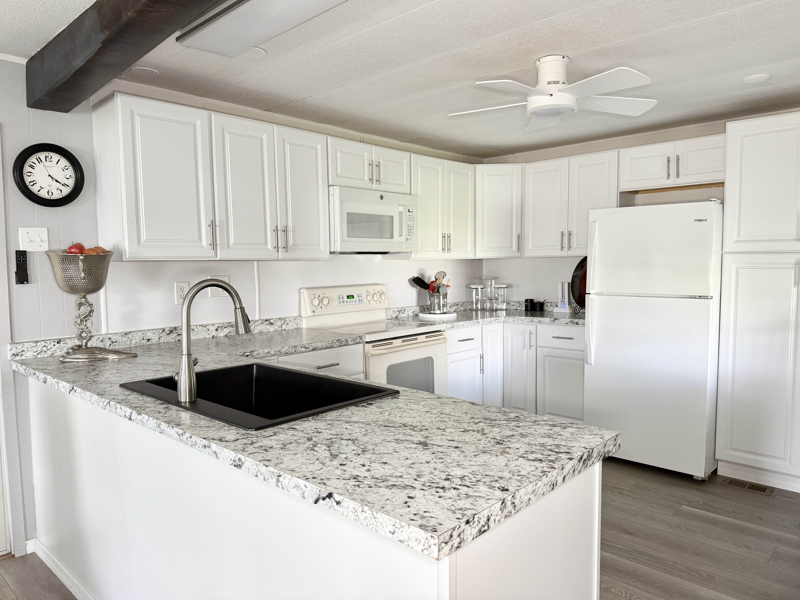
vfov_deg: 56.8
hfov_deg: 71.6
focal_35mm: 24
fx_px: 555
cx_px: 400
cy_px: 300
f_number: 1.78
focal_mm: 6.76
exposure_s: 1/76
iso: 200
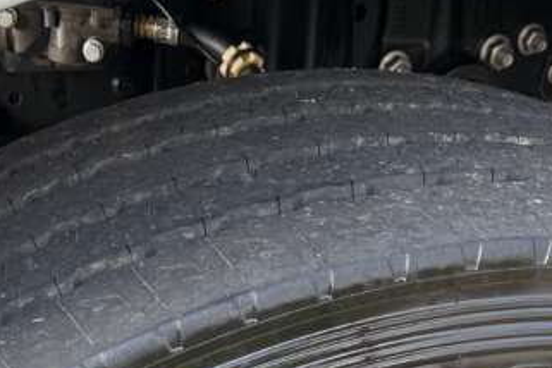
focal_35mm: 84
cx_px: 206
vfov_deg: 14.2
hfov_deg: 24.1
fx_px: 1288
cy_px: 678
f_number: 1.78
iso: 80
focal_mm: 6.76
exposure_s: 1/247
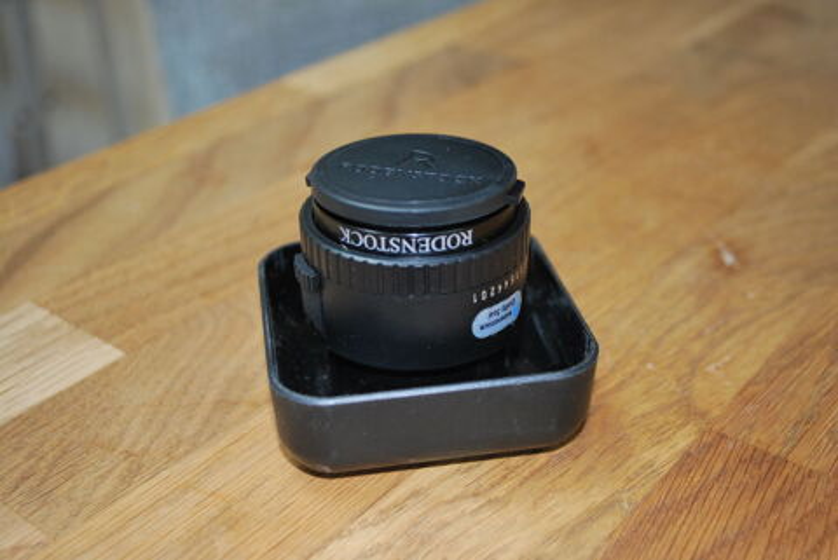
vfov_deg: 28.1
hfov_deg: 41.1
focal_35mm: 48
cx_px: 419
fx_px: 1118
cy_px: 280
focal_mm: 32
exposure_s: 1/60
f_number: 4.8
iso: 200
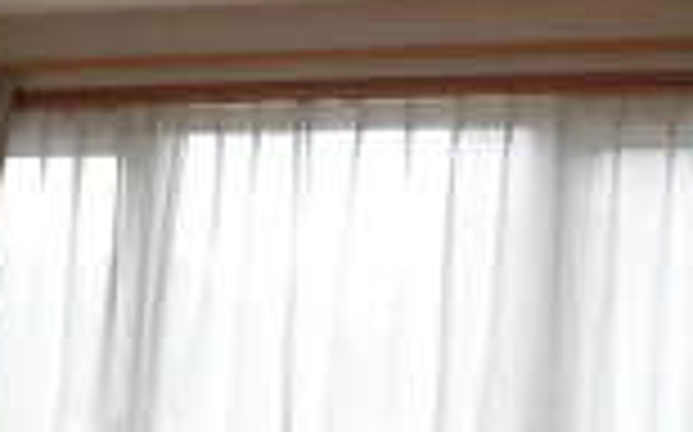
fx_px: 2001
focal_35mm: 106
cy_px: 698
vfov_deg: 11.7
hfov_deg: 18.9
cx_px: -63
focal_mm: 4.3
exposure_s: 1/60
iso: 160
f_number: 3.1
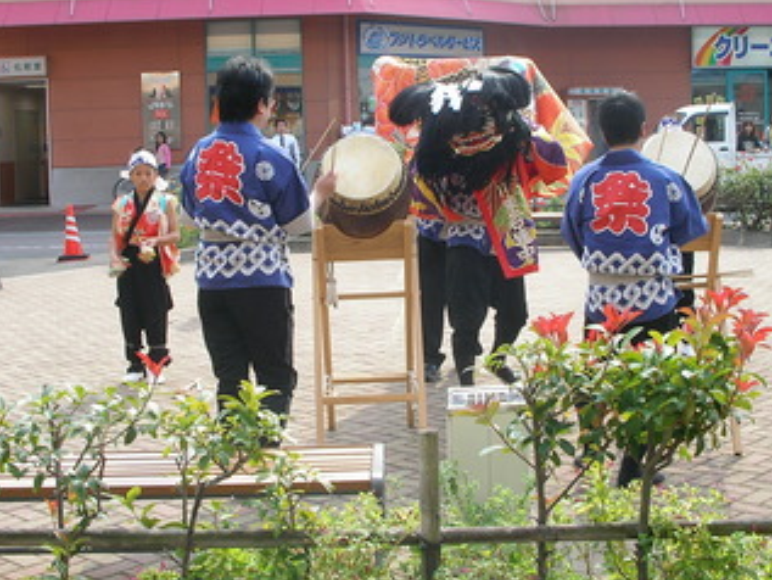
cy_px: 224
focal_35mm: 58
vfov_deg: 25.2
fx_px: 1294
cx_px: 385
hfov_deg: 33.2
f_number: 4.5
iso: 50
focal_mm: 7.7
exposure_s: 1/117
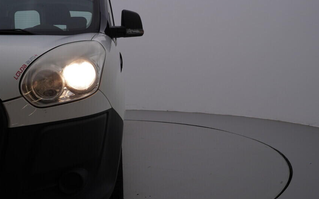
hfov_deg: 45.3
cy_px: 123
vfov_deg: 29.1
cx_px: 157
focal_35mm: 44
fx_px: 383
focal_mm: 24
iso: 125
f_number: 6.3
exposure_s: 1/200
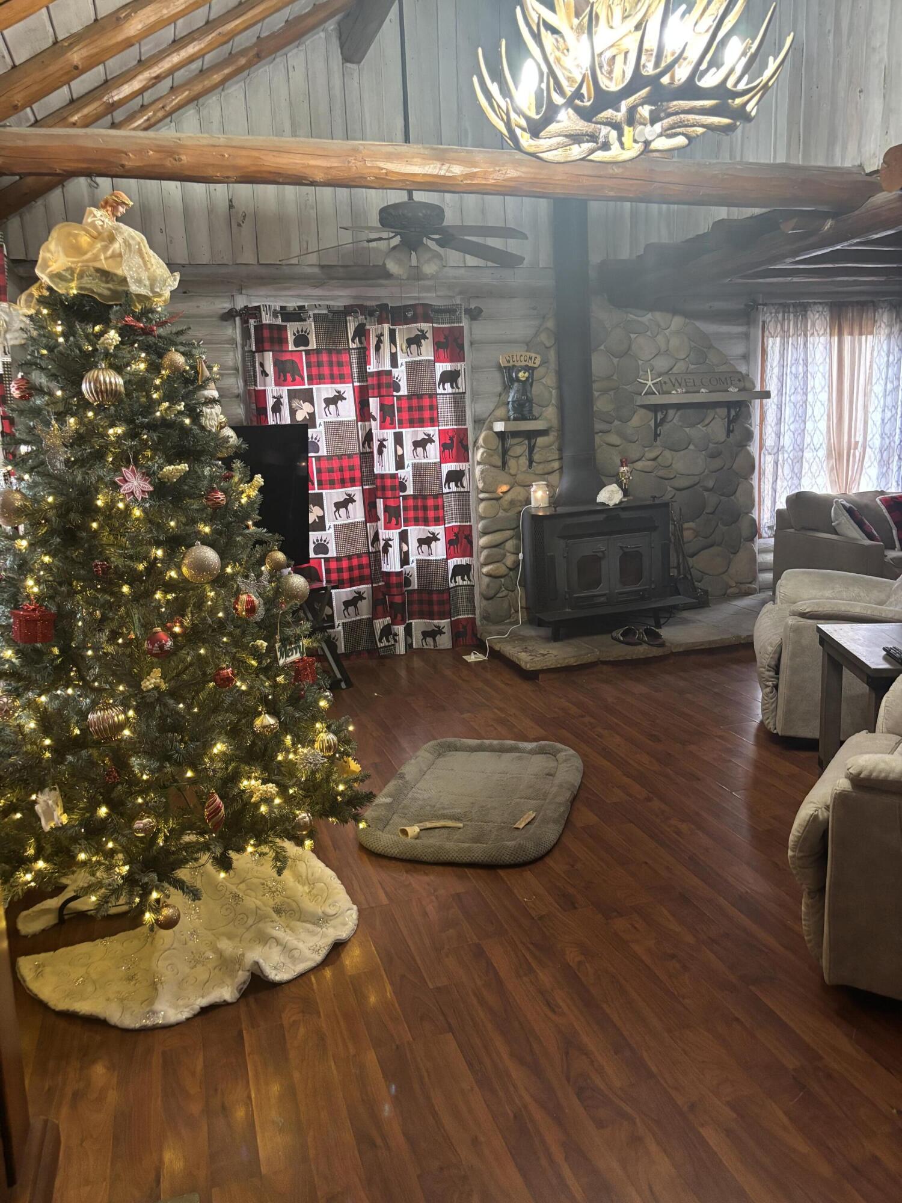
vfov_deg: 67.3
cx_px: 451
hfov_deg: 53.1
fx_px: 903
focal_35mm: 26
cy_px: 602
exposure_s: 1/40
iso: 400
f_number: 1.6
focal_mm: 5.96
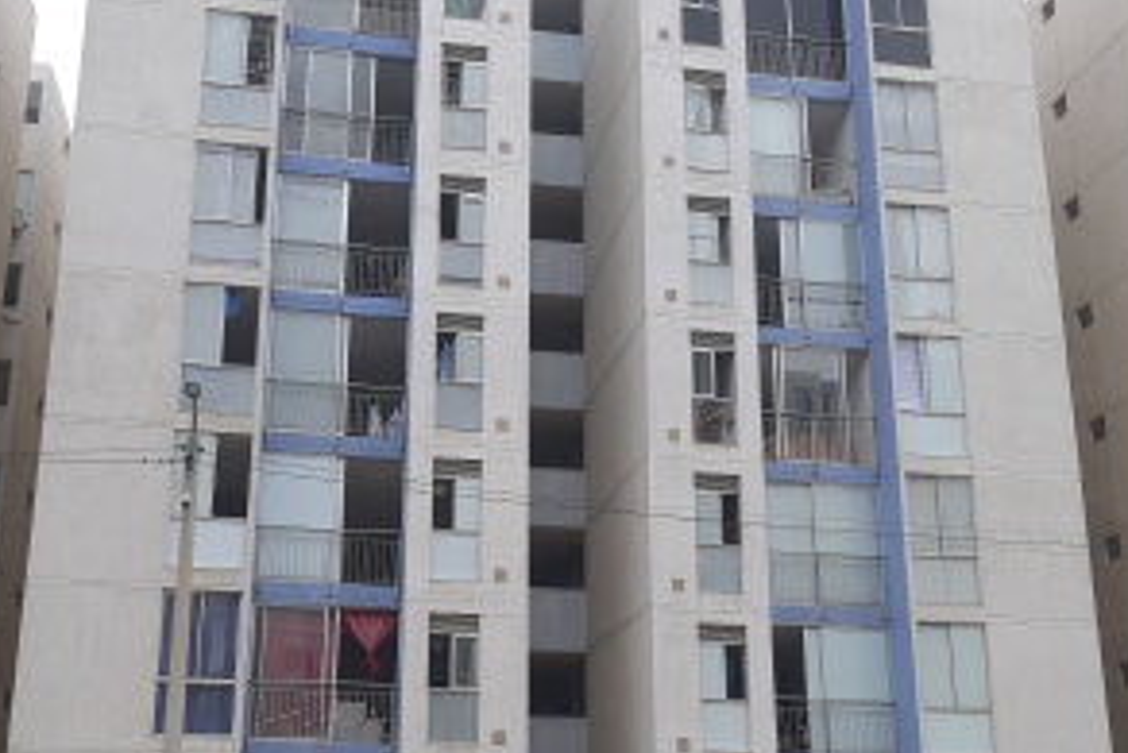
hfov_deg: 51.6
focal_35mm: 37
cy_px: 537
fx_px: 1160
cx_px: 471
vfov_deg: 35.4
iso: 50
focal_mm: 4.32
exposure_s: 1/1481
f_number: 1.7
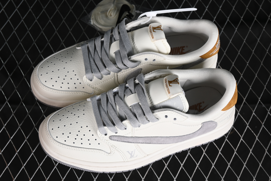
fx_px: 565
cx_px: 136
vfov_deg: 18.2
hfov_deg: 27.0
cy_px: 90
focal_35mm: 75
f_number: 7.1
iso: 160
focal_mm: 50
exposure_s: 1/80
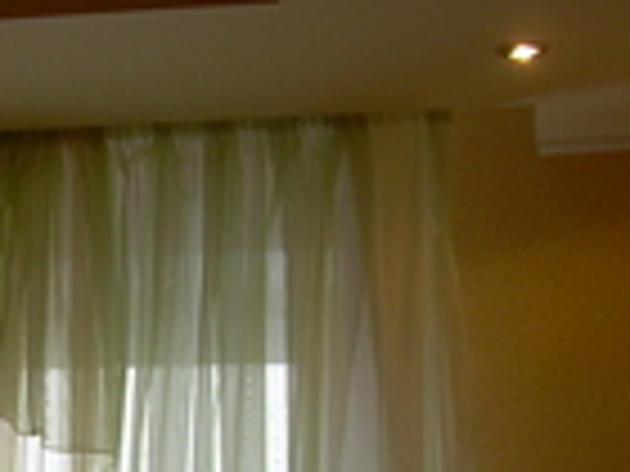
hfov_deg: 15.3
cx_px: -202
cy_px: 418
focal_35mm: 122
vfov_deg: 12.1
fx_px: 2220
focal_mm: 6.3
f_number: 2.8
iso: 50
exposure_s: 1/136
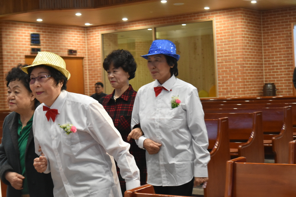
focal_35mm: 72
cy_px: 98
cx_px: 148
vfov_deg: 19.0
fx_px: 592
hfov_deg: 28.1
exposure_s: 1/60
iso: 2200
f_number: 5.3
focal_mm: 48
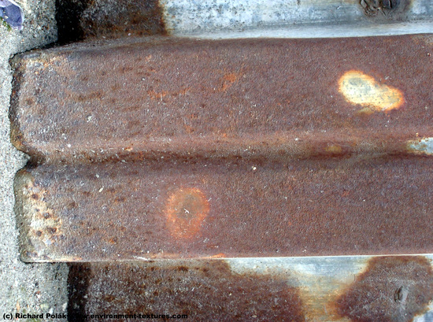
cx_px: 216
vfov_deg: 13.2
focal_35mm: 112
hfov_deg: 17.6
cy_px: 161
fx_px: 1397
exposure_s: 1/100
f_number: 4.8
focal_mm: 22.8
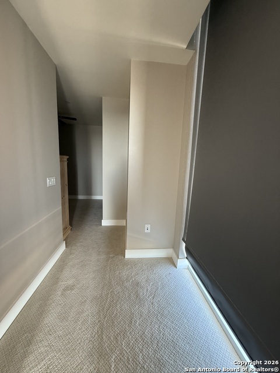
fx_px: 151
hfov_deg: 85.7
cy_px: 186
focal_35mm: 14
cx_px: 140
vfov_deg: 102.1
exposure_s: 1/60
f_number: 2.2
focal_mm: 2.22
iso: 200
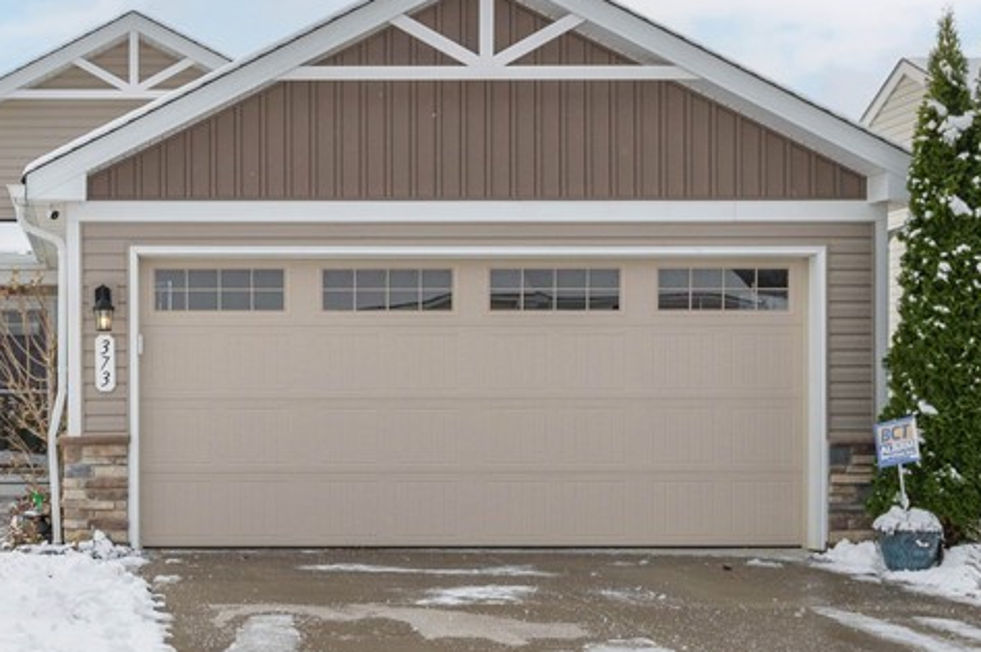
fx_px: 1497
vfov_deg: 24.5
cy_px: 369
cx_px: 210
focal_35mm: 55
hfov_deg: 35.2
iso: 200
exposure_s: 1/1250
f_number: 9
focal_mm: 24
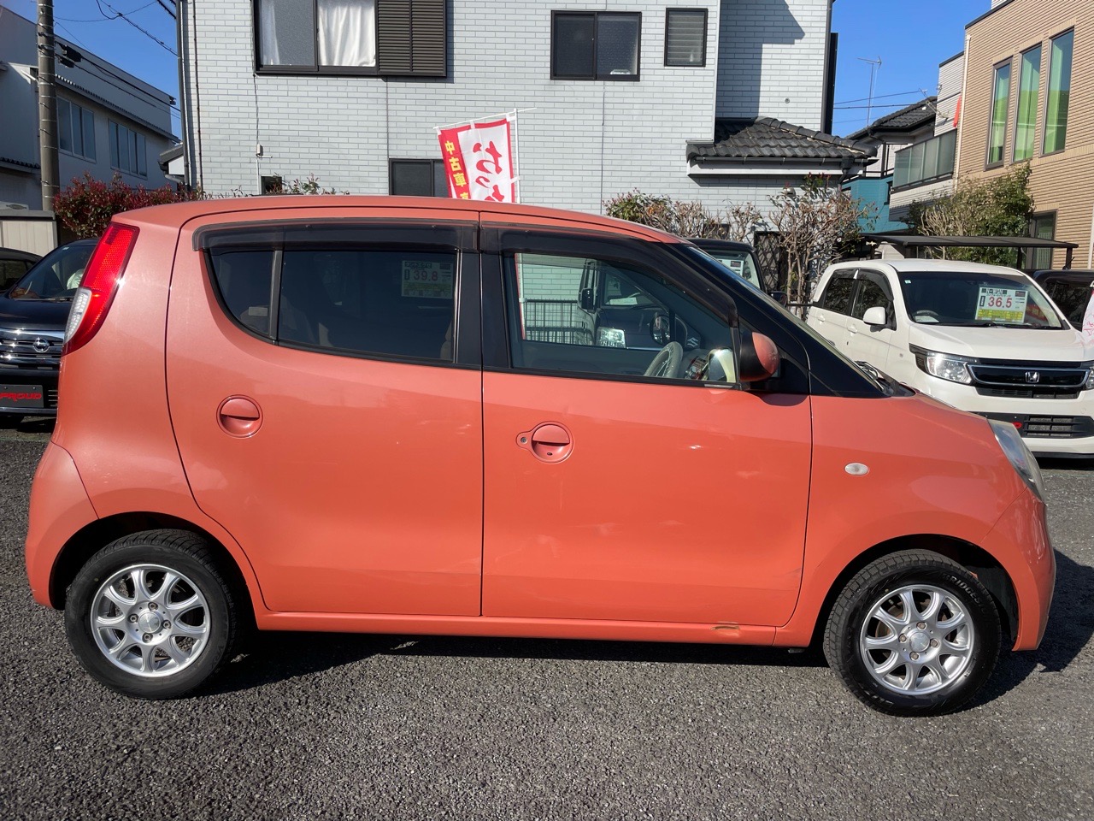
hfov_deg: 67.3
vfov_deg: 53.1
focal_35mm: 26
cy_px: 410
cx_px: 547
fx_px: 822
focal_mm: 4.2
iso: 32
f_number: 1.6
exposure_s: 1/3509
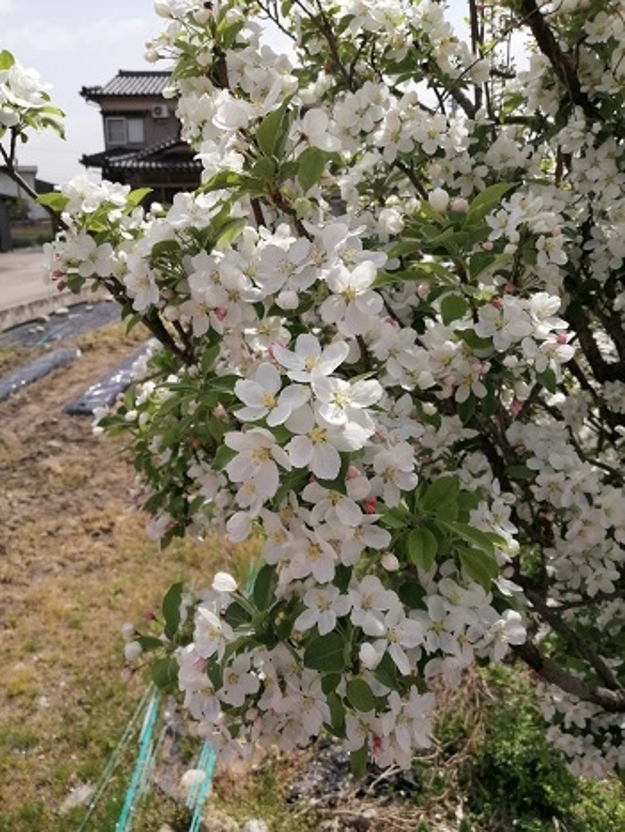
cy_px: 416
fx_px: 625
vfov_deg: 67.3
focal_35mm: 26
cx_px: 312
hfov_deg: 53.1
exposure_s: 1/2193
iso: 50
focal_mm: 3.62
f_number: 1.8
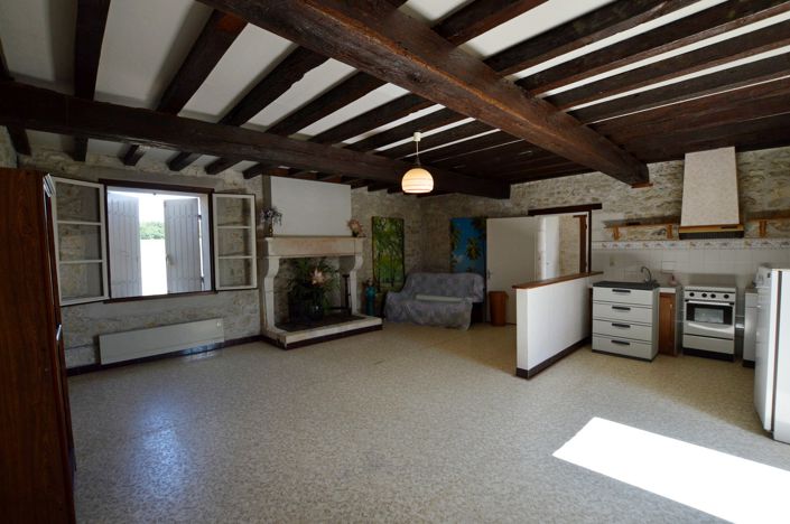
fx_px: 329
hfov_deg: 100.5
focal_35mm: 15
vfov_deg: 77.2
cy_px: 262
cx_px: 395
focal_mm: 10
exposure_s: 1/125
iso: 360
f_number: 5.6
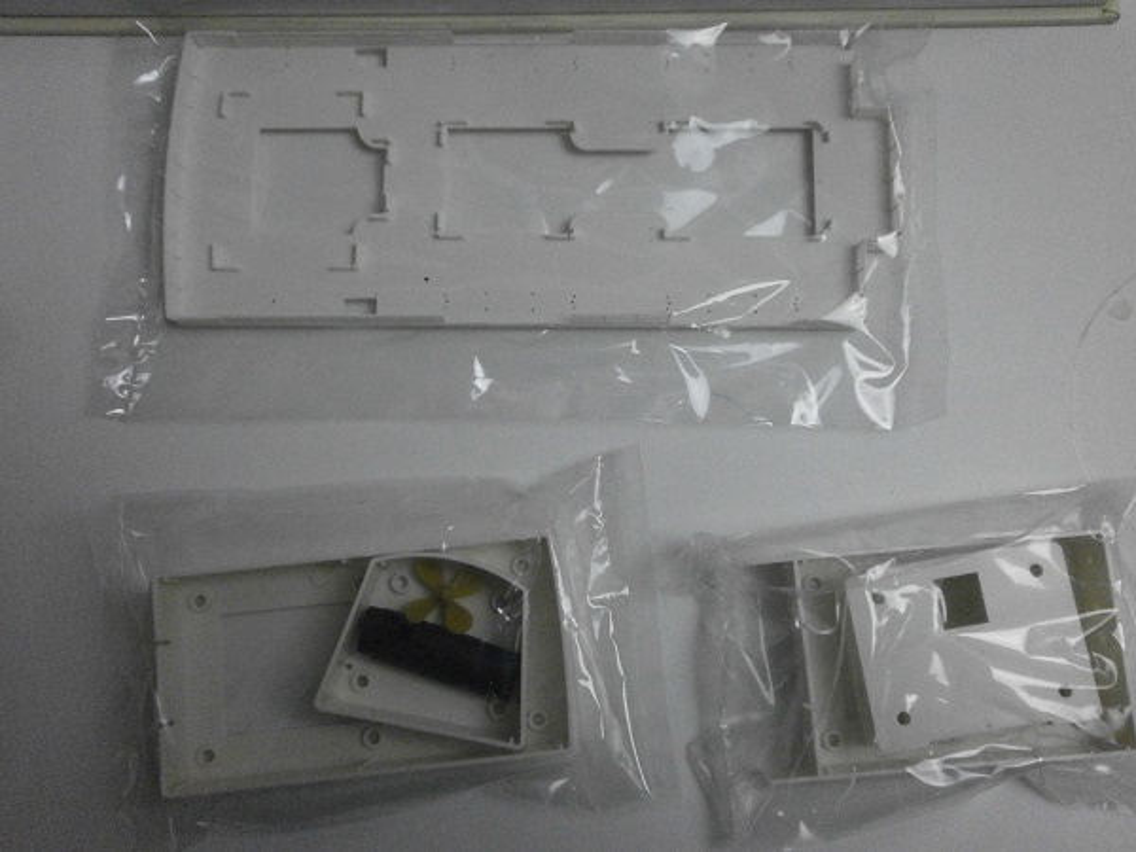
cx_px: 568
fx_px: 1050
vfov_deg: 44.2
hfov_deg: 56.8
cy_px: 426
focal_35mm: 32
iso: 800
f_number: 3.1
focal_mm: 5.8
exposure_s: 1/200
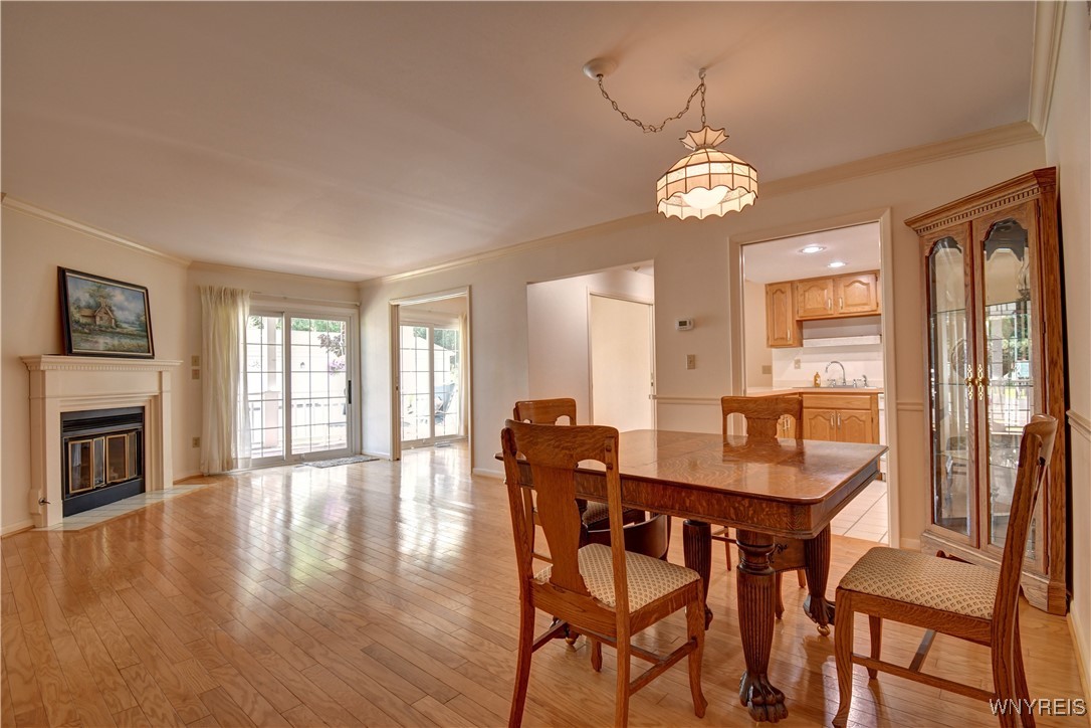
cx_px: 546
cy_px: 364
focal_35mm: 16
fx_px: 485
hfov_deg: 96.7
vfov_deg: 73.7
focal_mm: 11
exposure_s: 1/30
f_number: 4.8
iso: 1000
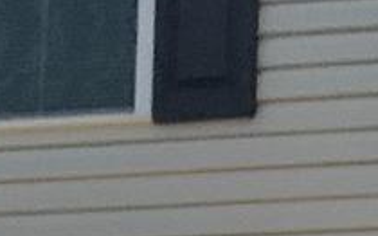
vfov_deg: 6.2
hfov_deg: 9.7
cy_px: 811
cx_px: 927
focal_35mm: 189
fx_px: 1946
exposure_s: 1/20
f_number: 1.8
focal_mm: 4.25
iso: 640
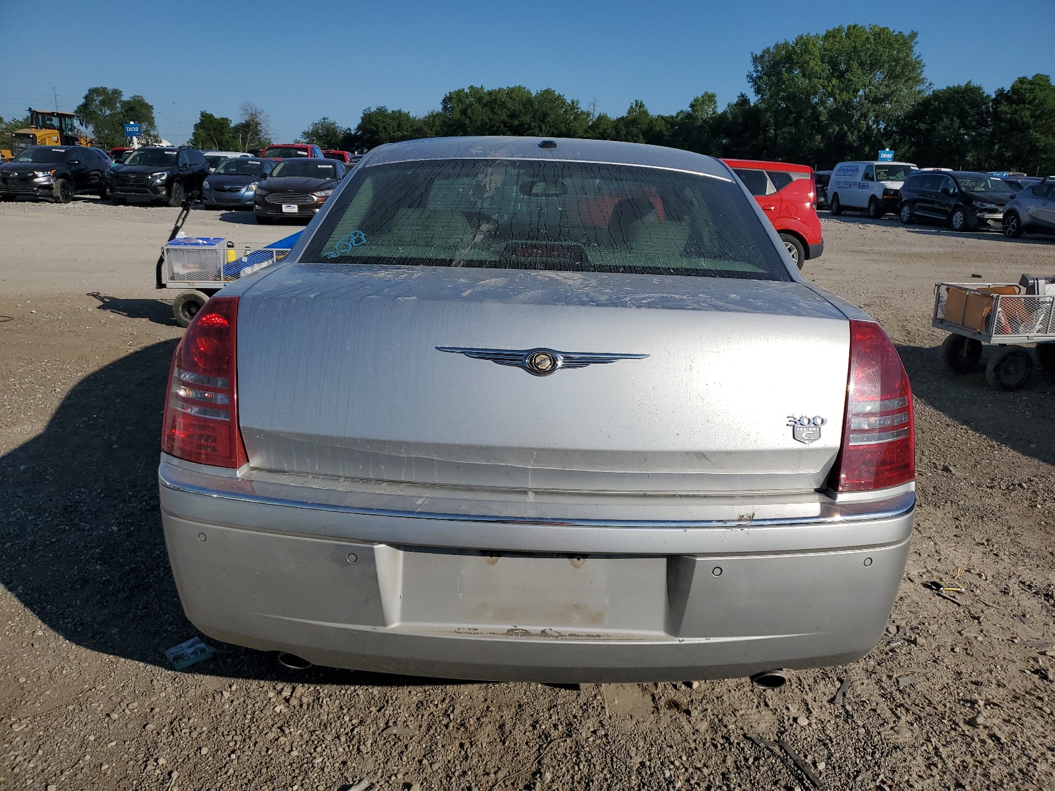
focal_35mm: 26
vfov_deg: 53.1
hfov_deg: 67.3
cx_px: 528
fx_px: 792
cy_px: 396
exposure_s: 1/10000
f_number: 1.5
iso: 50
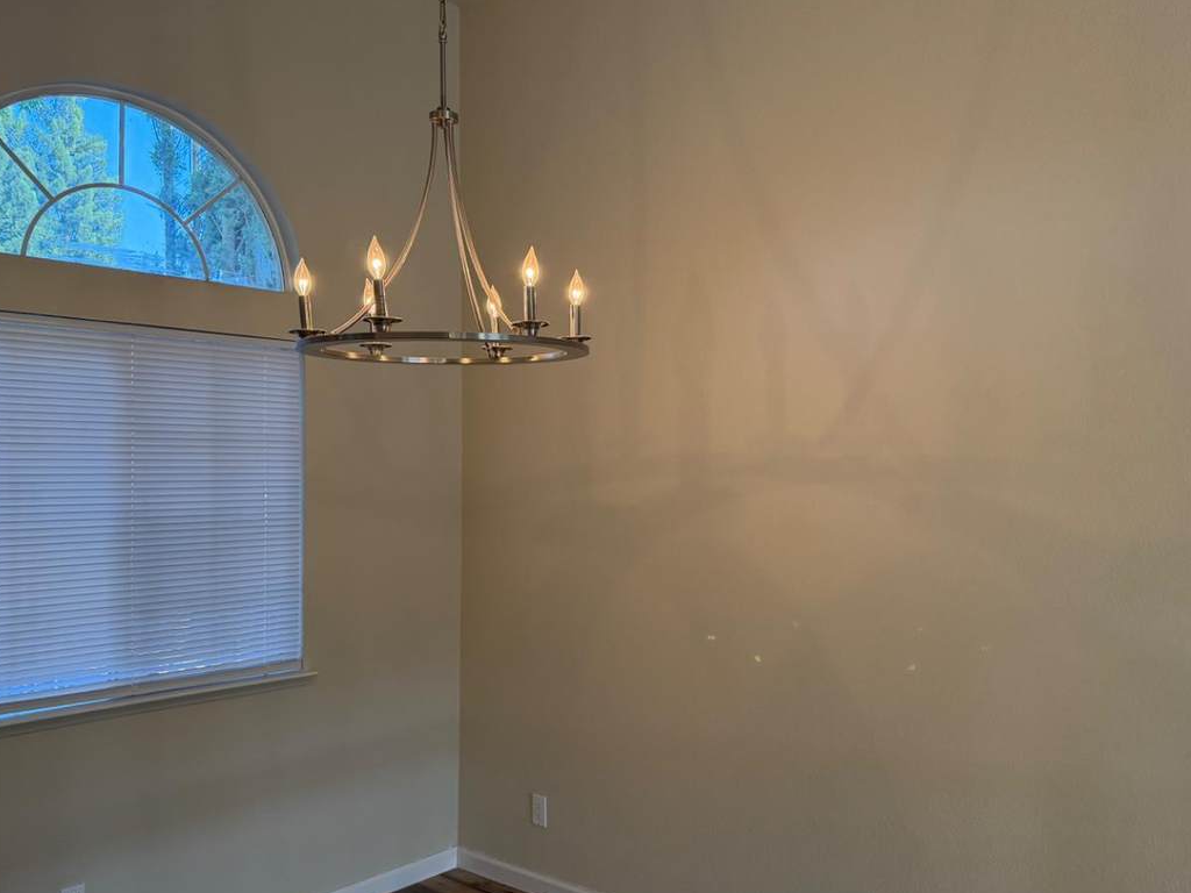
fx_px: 1032
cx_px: 634
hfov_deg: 59.9
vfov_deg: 46.8
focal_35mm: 30
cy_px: 463
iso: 200
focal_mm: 6.76
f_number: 1.78
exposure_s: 1/208
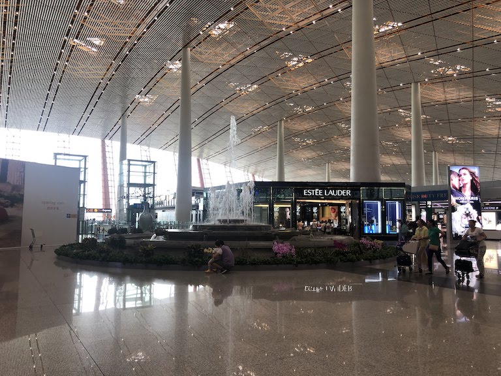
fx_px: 405
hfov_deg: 63.4
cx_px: 250
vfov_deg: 49.7
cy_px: 188
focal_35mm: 28
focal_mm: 4
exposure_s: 1/50
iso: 25
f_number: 1.8
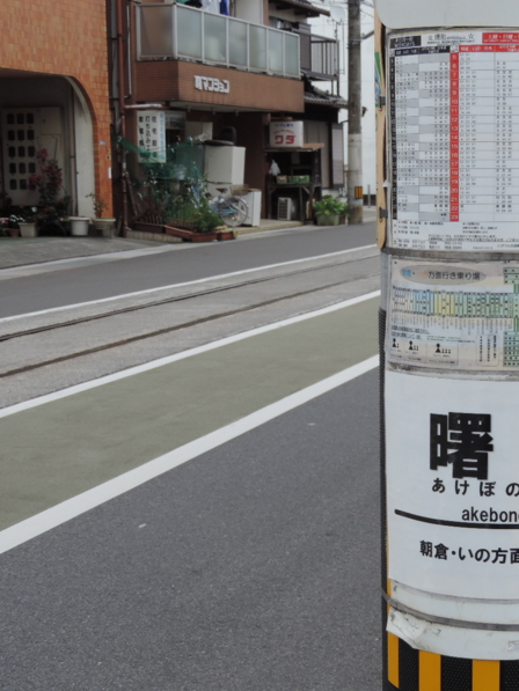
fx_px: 1339
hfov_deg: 21.6
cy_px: 345
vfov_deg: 29.0
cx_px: 443
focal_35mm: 67
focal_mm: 8.9
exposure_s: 1/80
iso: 80
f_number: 3.6
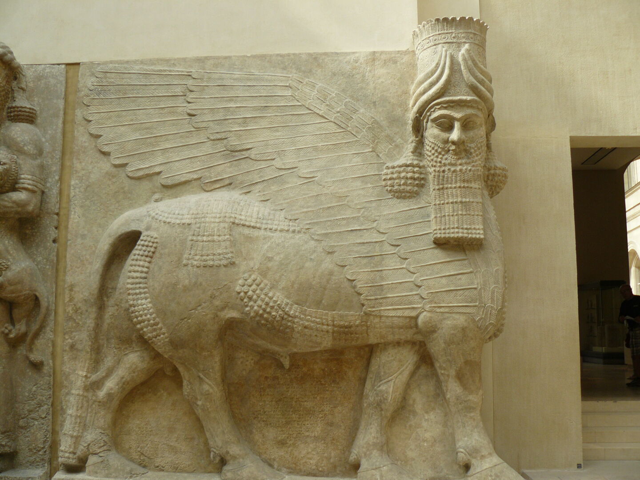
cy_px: 240
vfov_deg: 39.7
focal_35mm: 36
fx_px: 666
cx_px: 320
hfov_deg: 51.4
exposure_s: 1/100
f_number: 2.8
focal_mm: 6
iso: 100
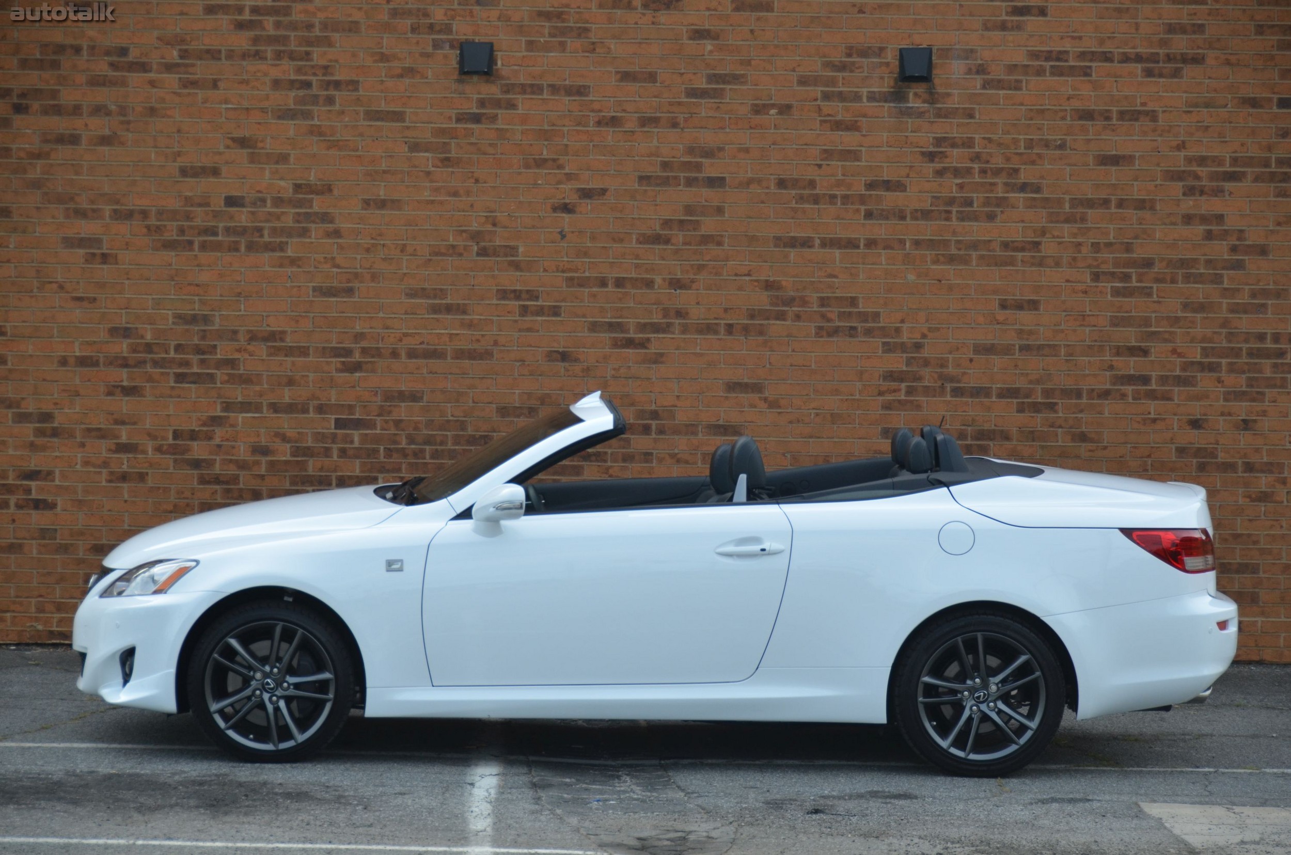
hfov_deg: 15.2
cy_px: 428
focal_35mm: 135
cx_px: 646
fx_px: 4831
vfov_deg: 10.1
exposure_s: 1/1000
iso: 450
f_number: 5.3
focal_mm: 90
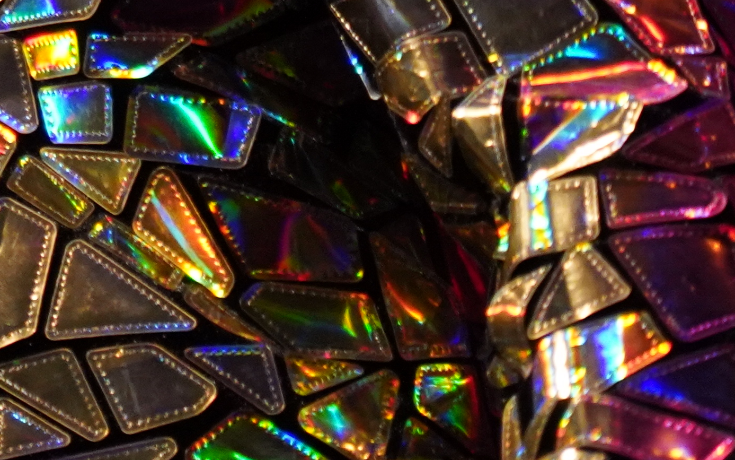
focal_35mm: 463
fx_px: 9275
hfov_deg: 4.5
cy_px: -429
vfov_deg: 2.8
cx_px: -38
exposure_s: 1/125
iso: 5000
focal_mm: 105
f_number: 4
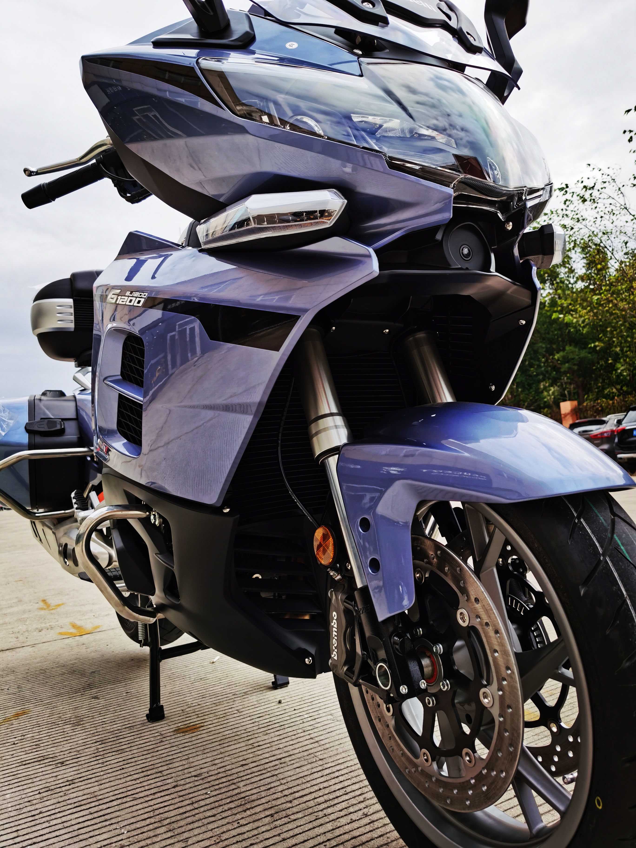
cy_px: 424
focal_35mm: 27
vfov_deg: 65.3
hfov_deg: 51.4
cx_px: 318
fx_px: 661
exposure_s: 1/5128
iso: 50
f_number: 1.6
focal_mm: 5.56
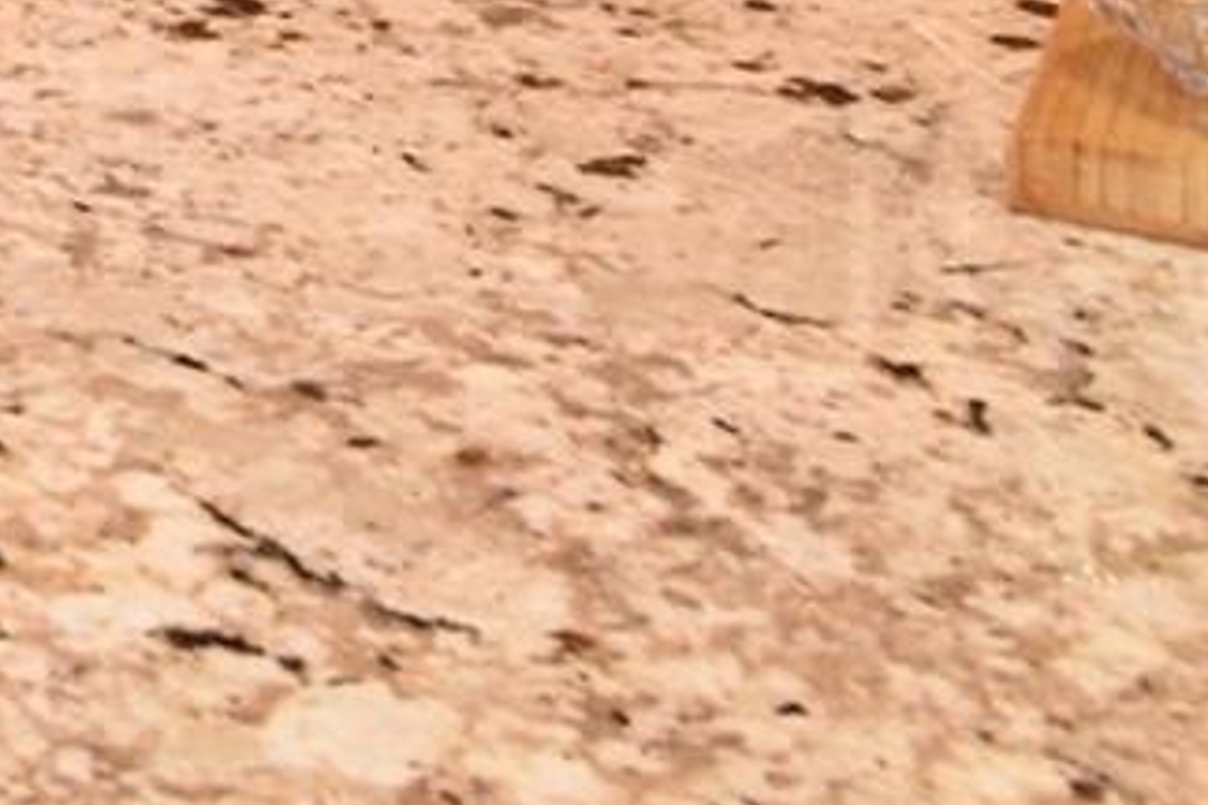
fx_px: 3495
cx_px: -1417
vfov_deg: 10.8
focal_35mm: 104
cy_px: -1258
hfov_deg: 14.8
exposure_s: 1/30
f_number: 8
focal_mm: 11
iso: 640
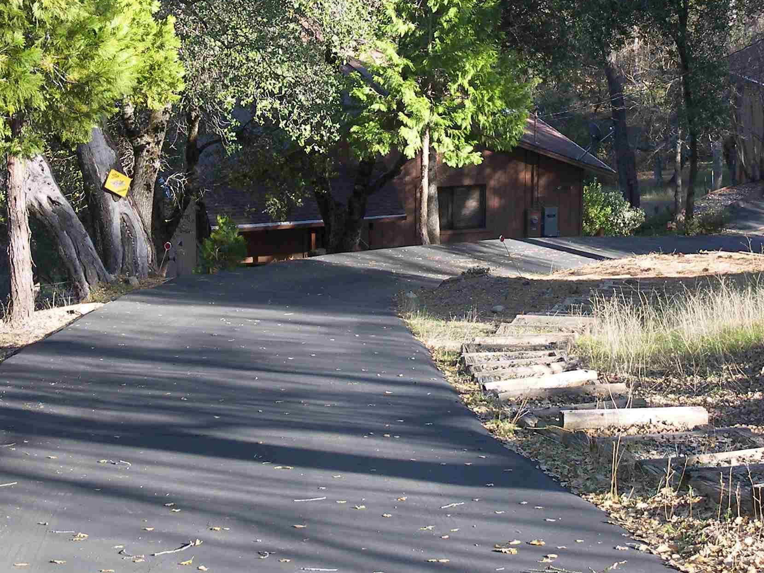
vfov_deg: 14.7
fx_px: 2207
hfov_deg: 19.6
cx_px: 420
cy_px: 112
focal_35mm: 100
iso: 50
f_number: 3.6
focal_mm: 11.3
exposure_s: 1/100
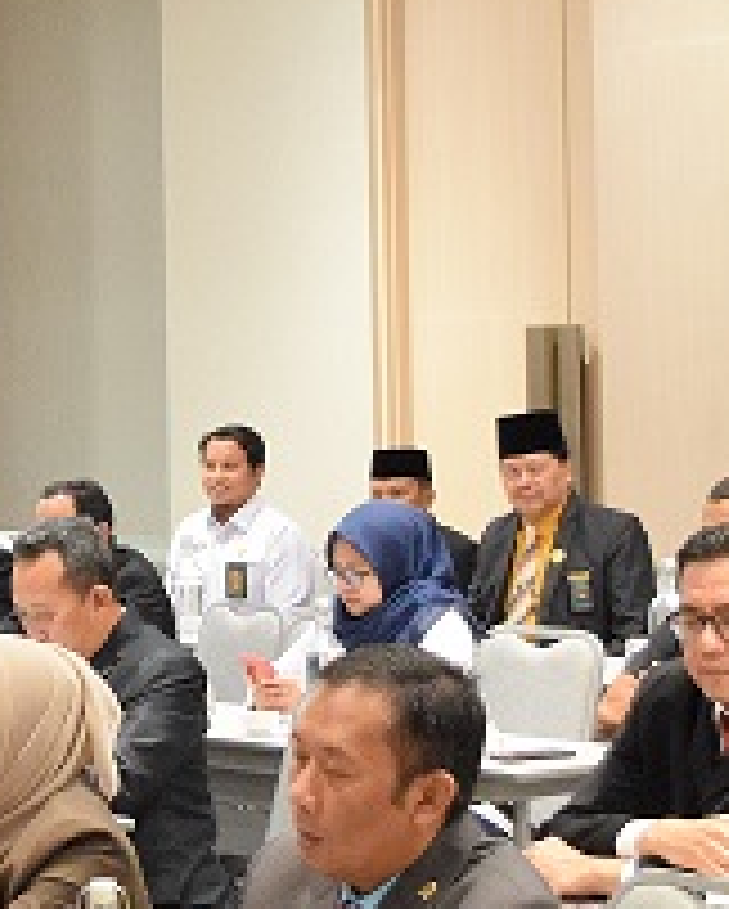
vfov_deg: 14.7
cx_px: -108
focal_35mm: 131
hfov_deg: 11.6
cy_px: 302
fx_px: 3521
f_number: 4
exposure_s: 1/60
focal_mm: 25
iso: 3200
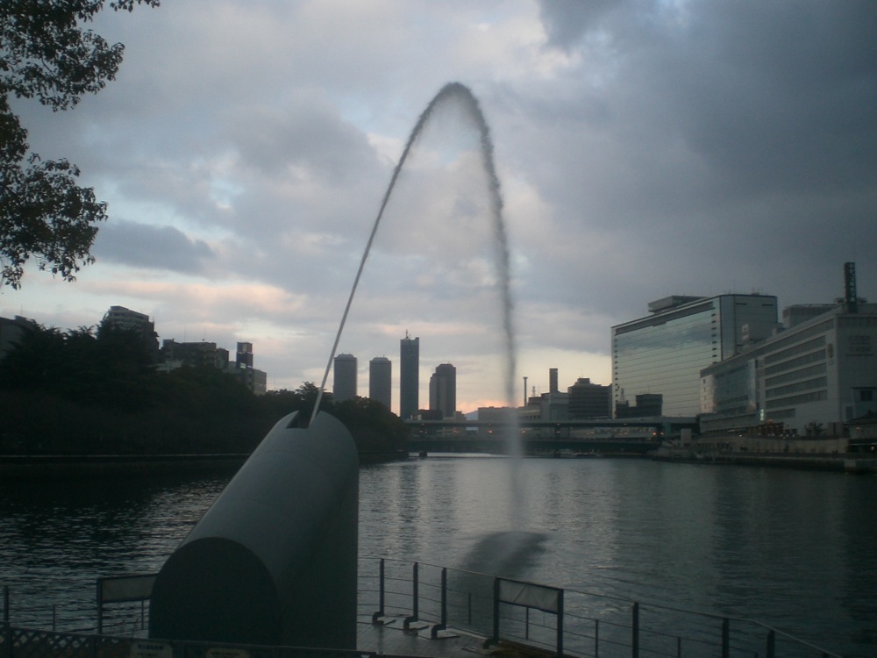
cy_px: 329
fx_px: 963
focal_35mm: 38
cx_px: 438
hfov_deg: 49.0
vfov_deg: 37.7
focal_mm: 6.3
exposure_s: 1/125
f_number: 3.1
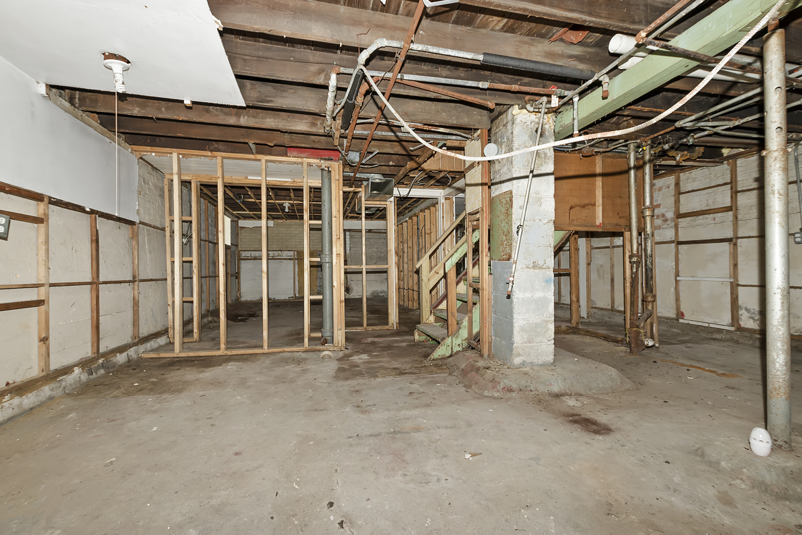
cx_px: 401
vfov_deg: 77.3
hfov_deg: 100.4
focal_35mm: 15
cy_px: 268
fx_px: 334
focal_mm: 10
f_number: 7.1
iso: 250
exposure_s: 1/5
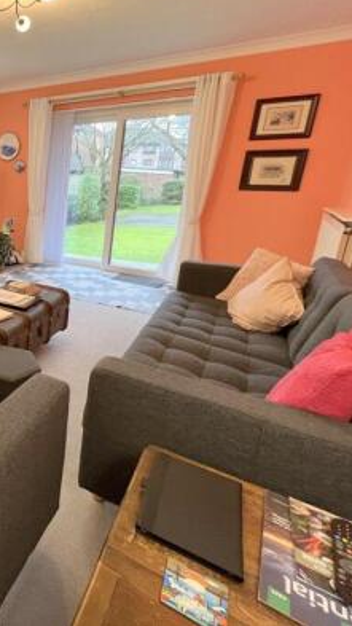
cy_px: 280
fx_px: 349
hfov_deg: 41.0
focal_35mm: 21
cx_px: -49
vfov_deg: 83.6
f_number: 1.8
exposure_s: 1/50
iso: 200
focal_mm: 1.57
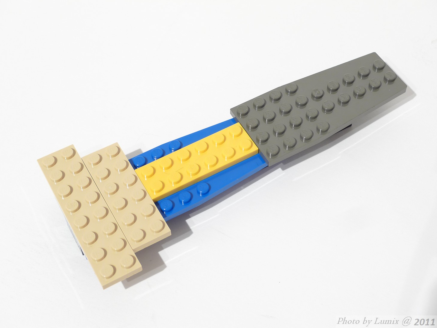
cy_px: 164
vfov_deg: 25.7
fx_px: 720
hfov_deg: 33.8
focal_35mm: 57
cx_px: 218
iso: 80
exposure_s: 1.6
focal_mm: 12.1
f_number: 4.5
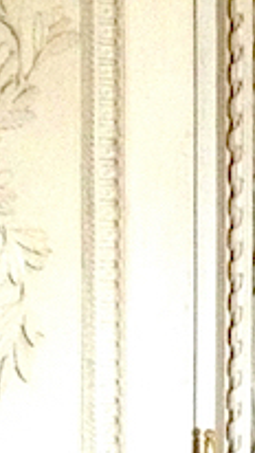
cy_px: 411
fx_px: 1778
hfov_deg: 7.6
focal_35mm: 148
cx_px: 638
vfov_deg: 14.4
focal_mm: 4.28
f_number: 2.4
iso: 800
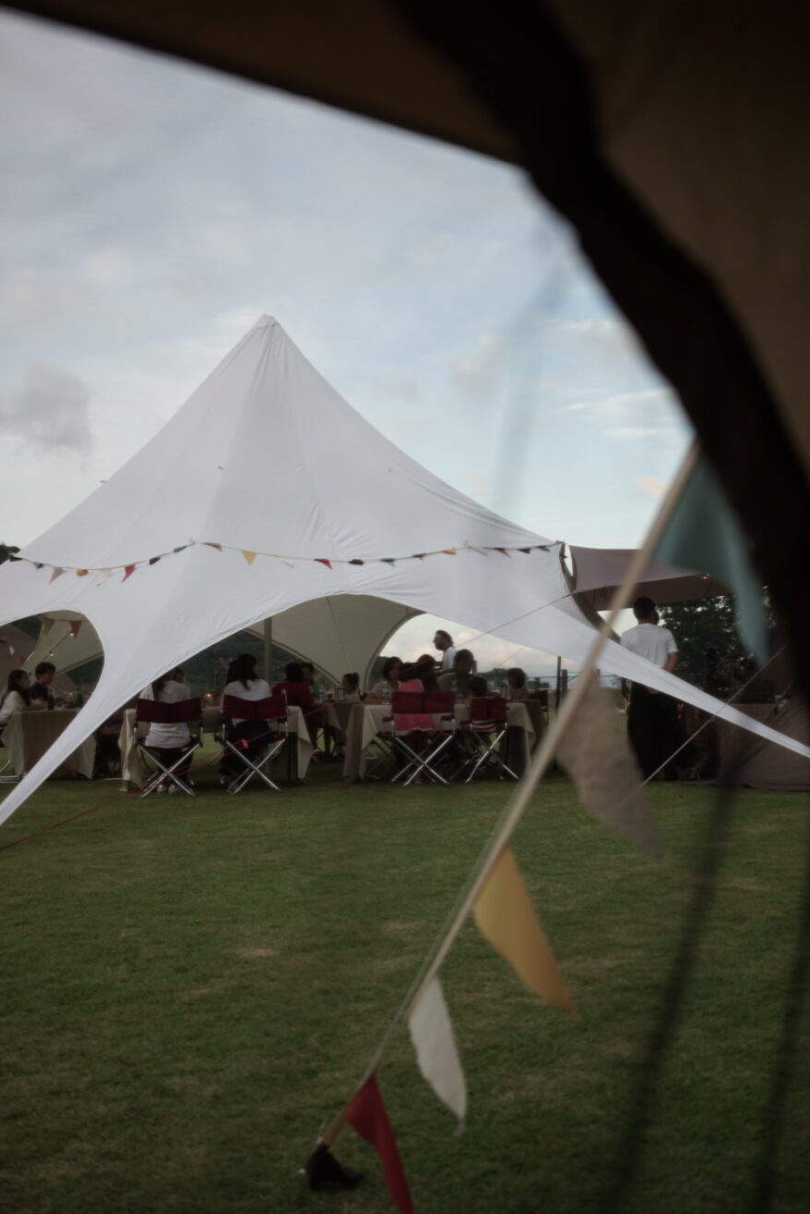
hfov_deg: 36.9
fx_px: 1215
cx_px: 416
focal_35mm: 36
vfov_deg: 53.1
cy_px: 597
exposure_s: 1/200
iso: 100
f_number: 2.8
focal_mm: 35
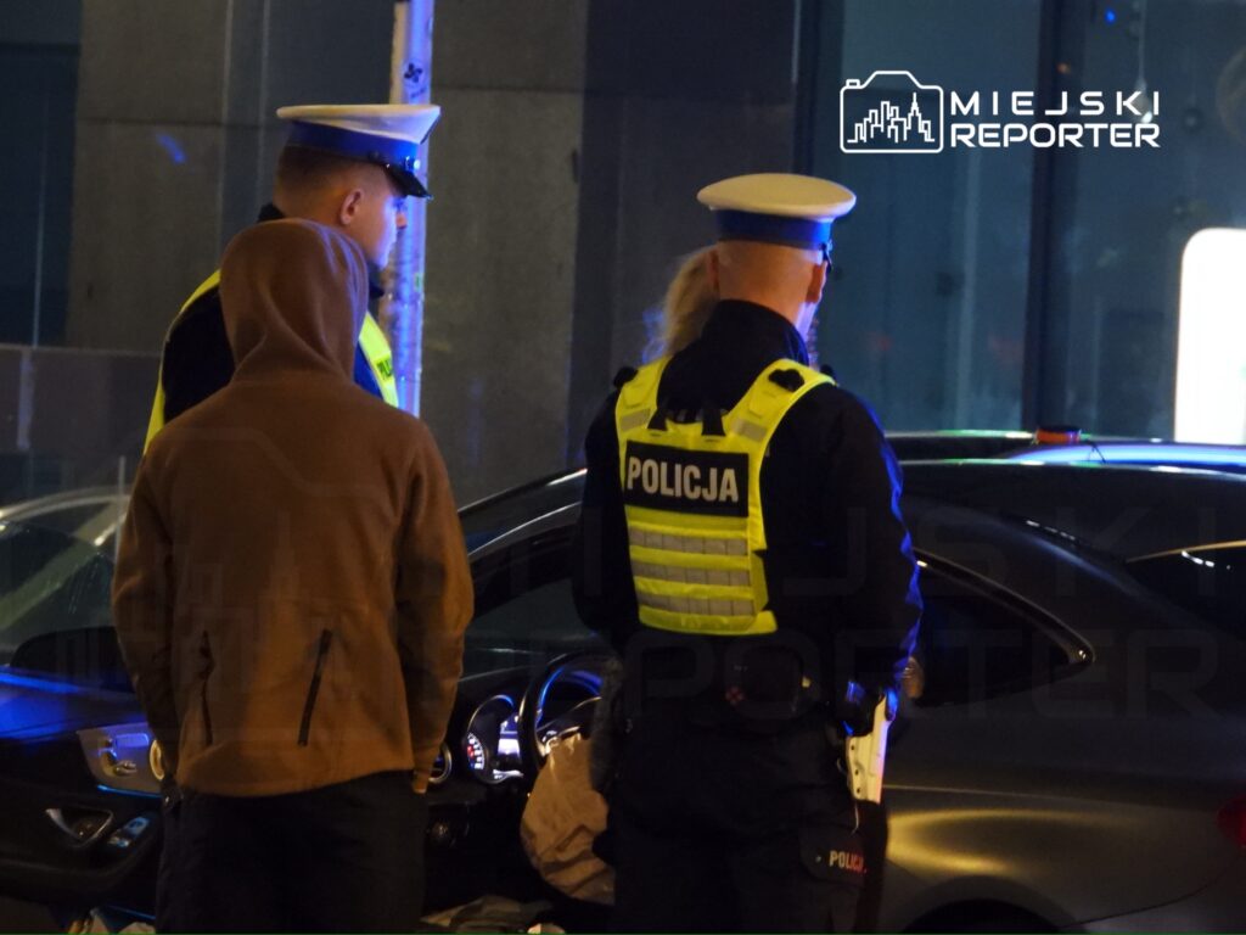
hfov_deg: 3.7
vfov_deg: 2.8
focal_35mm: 533
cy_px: 468
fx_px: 19185
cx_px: 623
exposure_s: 1/8
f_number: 5
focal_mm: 95.8
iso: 1600
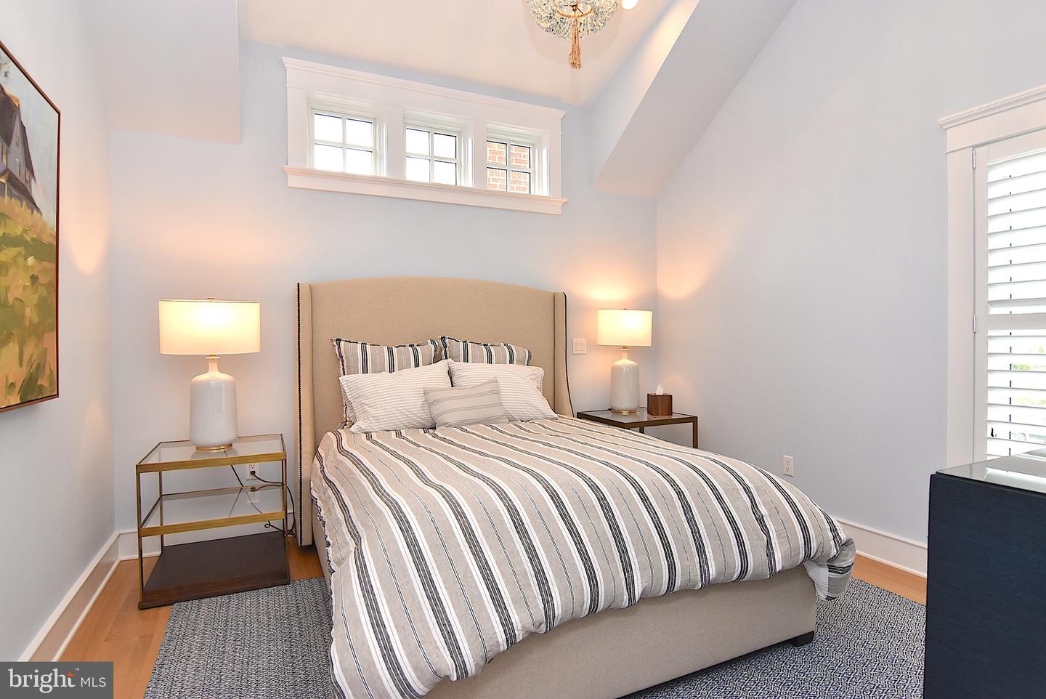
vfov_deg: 67.5
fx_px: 523
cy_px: 350
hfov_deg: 90.0
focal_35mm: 18
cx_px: 523
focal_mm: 12
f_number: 7.1
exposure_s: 1/125
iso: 800
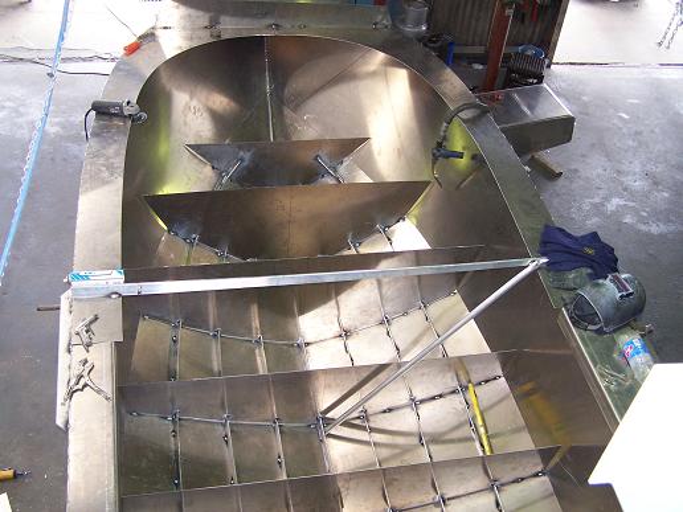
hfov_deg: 49.0
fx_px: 750
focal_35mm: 38
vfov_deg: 37.7
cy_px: 256
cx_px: 342
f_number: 2.8
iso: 140
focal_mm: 6.3
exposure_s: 1/60
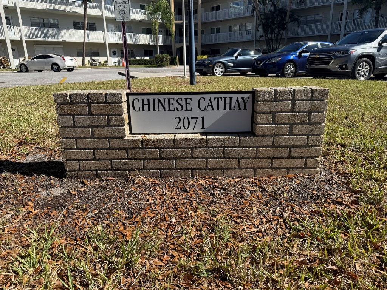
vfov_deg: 56.8
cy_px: 145
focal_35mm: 24
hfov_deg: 71.6
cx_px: 194
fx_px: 268
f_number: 1.78
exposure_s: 1/3584
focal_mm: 6.76
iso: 80
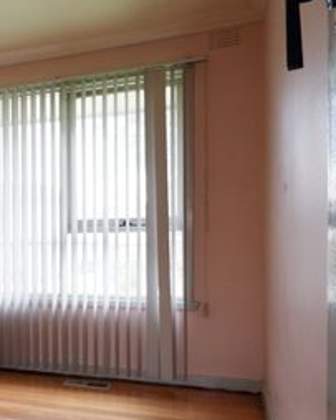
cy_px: 254
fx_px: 498
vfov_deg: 45.5
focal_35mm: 40
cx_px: 5
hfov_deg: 34.2
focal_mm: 15
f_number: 3.5
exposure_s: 1/140
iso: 4000
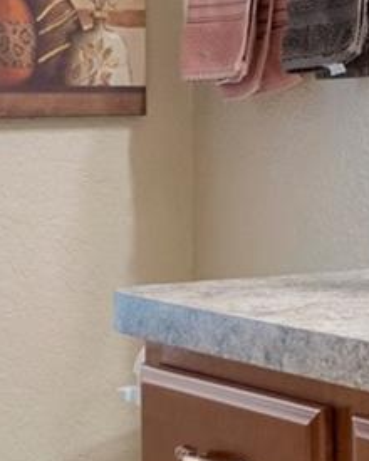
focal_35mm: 131
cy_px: 85
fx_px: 1788
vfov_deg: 14.6
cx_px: 495
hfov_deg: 11.4
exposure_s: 1/1.67
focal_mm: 16
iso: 400
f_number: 8
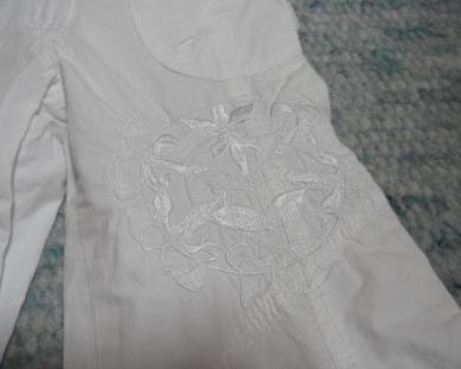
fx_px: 368
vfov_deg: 53.1
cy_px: 176
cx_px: 246
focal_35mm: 27
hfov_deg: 64.0
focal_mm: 4.1
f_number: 2.9
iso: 120
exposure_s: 1/30
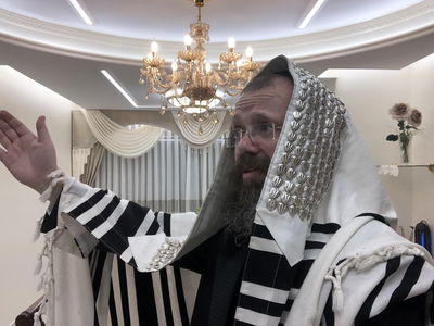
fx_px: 401
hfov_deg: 56.8
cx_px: 217
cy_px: 163
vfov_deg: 44.2
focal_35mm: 32
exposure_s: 1/123
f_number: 2.2
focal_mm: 2.87
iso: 20
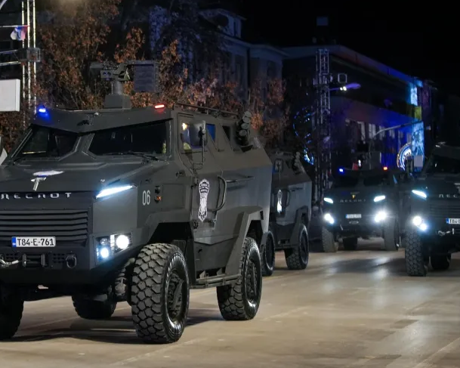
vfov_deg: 18.7
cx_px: 178
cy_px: 187
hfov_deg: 23.2
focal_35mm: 82
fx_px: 1116
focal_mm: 70
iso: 3200
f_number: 2.8
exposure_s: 1/500
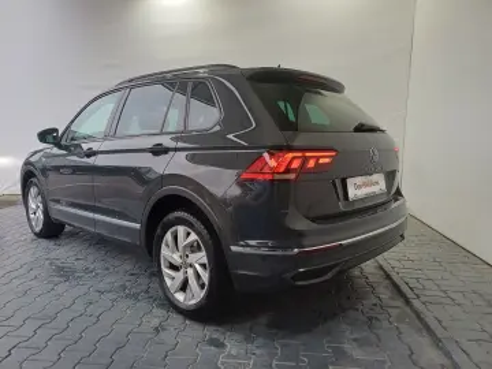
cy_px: 184
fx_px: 355
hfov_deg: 69.4
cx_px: 246
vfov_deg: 54.9
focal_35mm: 25
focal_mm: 4.65
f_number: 1.8
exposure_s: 1/50
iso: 64
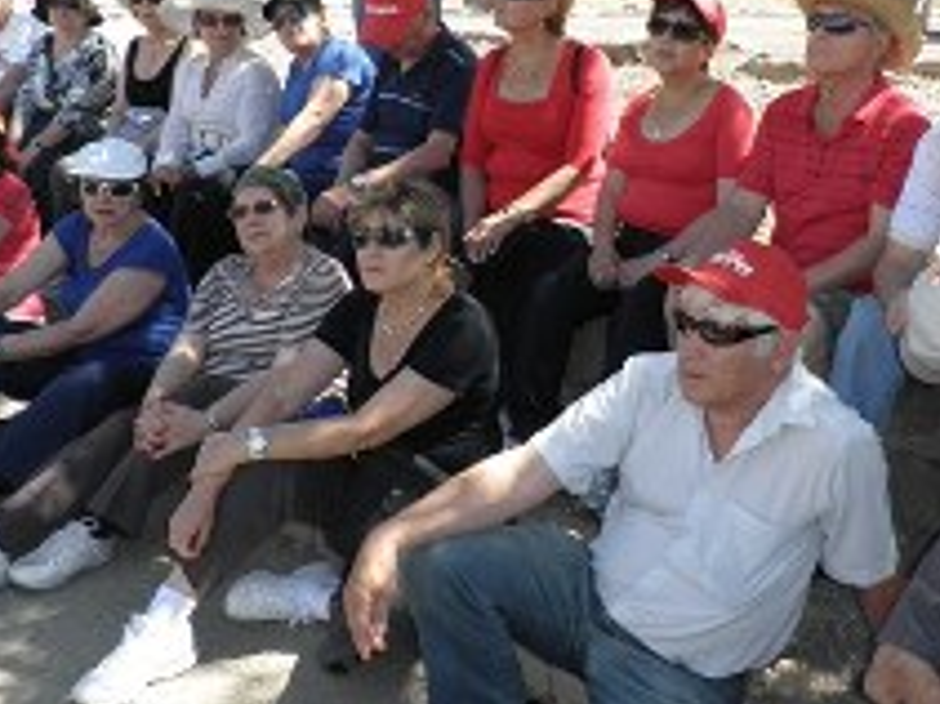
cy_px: 234
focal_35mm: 45
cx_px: 512
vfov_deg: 31.9
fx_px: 1221
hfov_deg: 42.1
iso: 64
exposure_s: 1/250
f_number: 3.3
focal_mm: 4.3
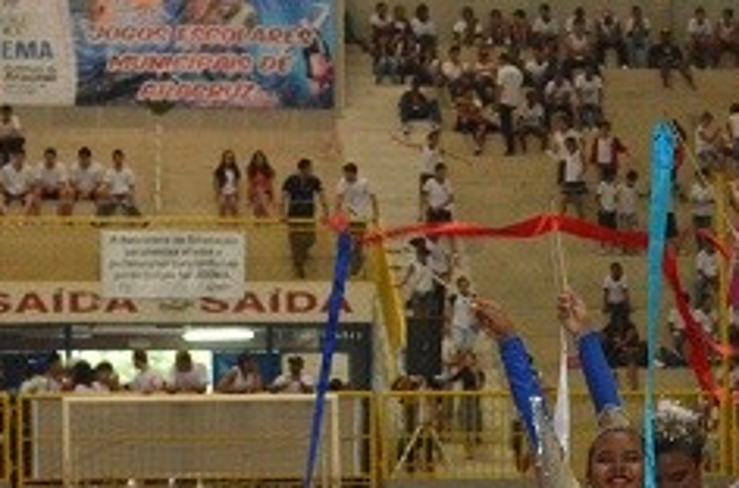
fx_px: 3419
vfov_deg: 8.1
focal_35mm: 167
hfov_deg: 12.2
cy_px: 491
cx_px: 708
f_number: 10
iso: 6400
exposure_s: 1/100
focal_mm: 55
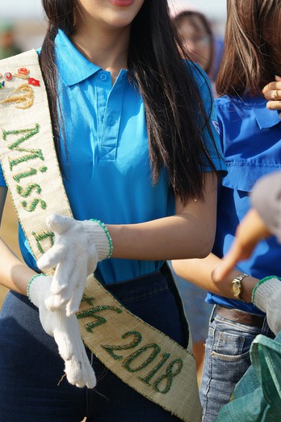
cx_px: 92
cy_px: 98
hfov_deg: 8.2
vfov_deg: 12.2
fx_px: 1967
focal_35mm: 168
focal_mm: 90
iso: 125
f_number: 3.2
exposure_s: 1/1000
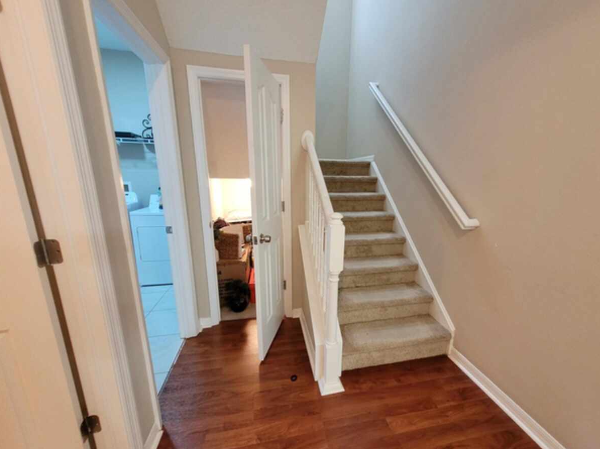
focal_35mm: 14
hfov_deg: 101.9
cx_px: 321
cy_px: 233
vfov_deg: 85.6
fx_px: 243
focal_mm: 1.74
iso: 320
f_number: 2.2
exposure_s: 1/30
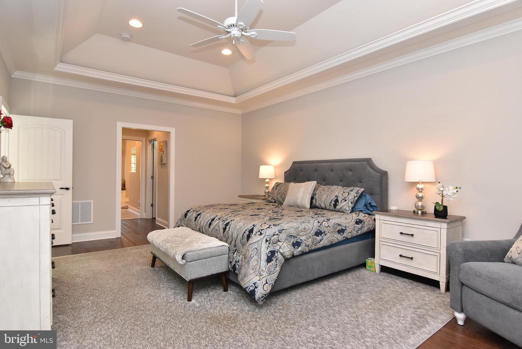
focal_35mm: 18
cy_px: 174
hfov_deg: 90.0
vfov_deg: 67.5
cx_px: 261
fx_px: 261
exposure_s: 1/50
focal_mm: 12
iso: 800
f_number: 6.3
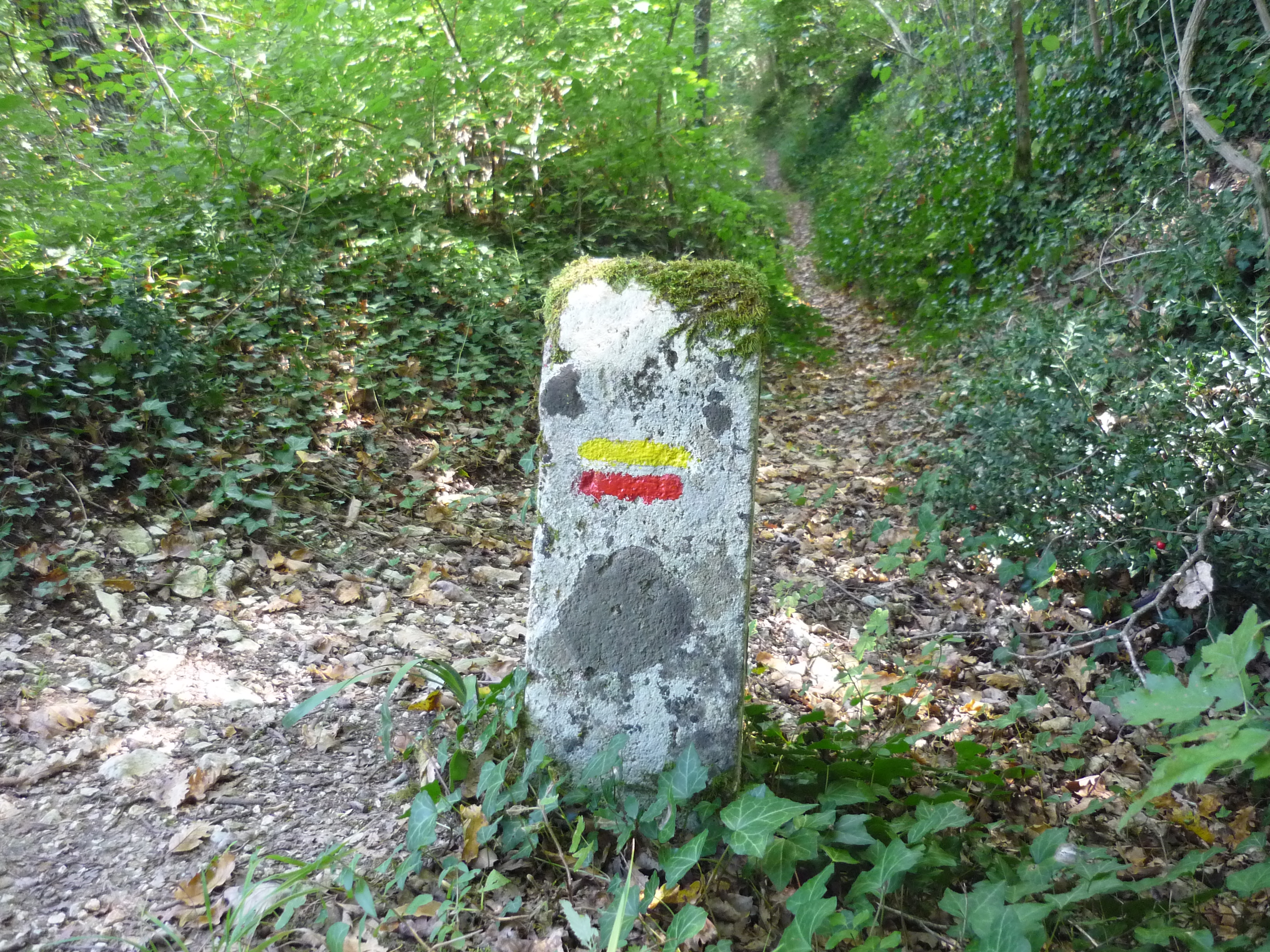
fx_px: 1211
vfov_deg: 42.9
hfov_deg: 55.4
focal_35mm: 33
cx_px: 635
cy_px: 476
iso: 400
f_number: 2.8
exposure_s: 1/30
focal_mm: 5.5
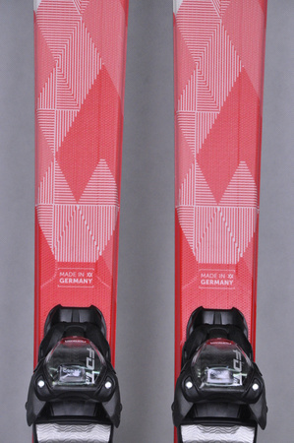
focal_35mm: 158
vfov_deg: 13.1
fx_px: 1934
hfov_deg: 8.7
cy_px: 222
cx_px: 147
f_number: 9.5
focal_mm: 105
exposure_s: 1/125
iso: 3200
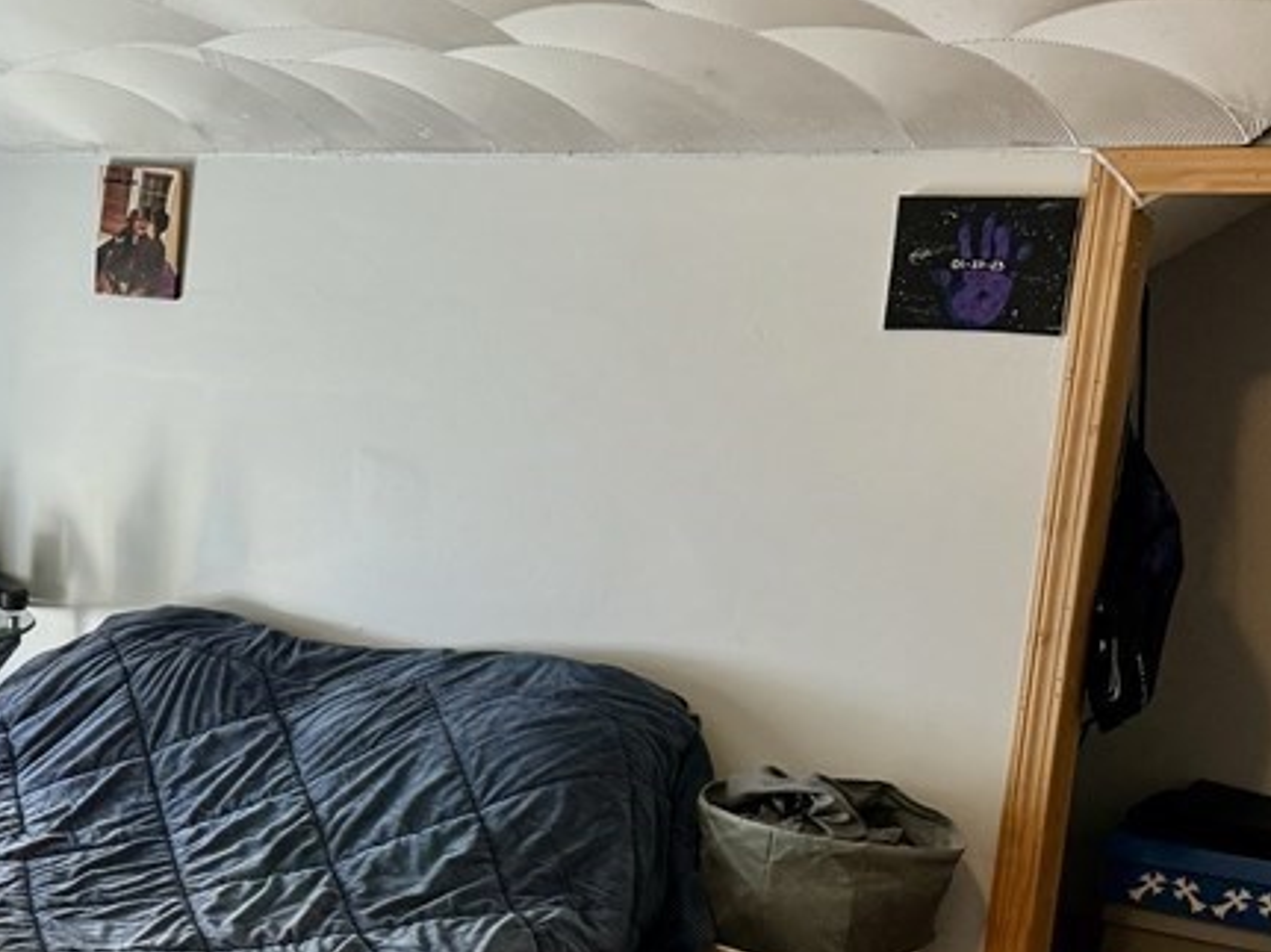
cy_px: 778
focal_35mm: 57
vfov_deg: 25.2
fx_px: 2092
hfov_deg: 30.6
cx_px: -86
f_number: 1.78
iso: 200
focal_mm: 6.86
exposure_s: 1/120
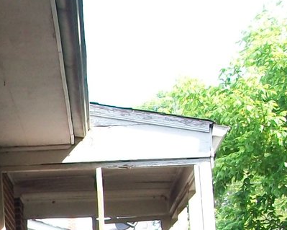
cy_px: 300
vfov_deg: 11.9
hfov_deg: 14.7
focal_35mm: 126
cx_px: -80
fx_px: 1070
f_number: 2.8
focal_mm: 5.7
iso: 80
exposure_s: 1/160
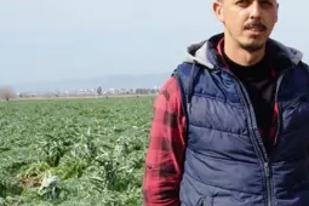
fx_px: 798
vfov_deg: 14.4
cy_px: 216
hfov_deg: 18.1
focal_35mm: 93
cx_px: 530
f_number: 13
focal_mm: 18
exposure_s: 1/125
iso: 100
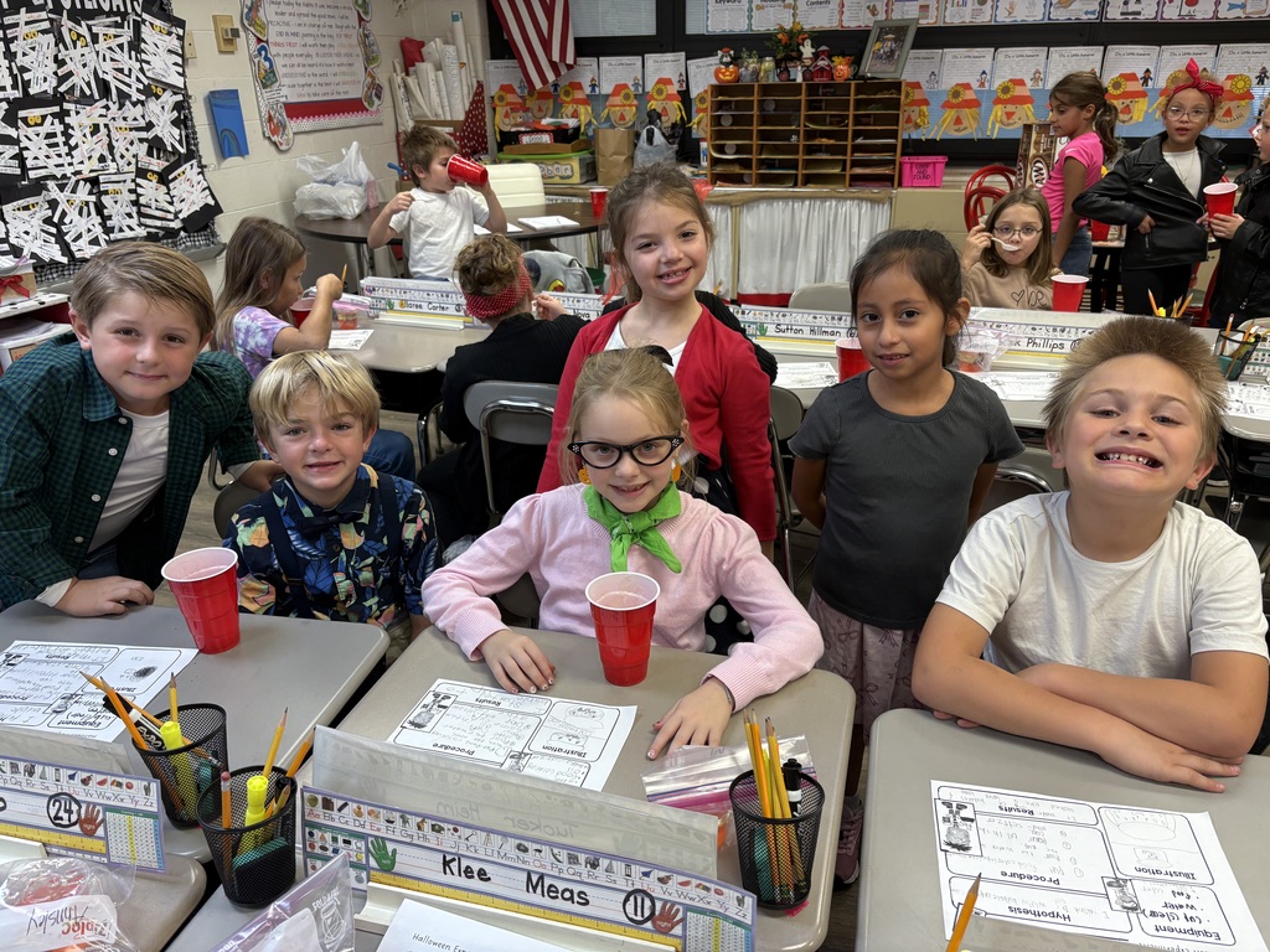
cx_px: 635
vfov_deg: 53.1
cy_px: 476
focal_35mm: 26
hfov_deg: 67.3
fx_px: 954
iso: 100
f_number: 1.6
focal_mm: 5.96
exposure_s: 1/120
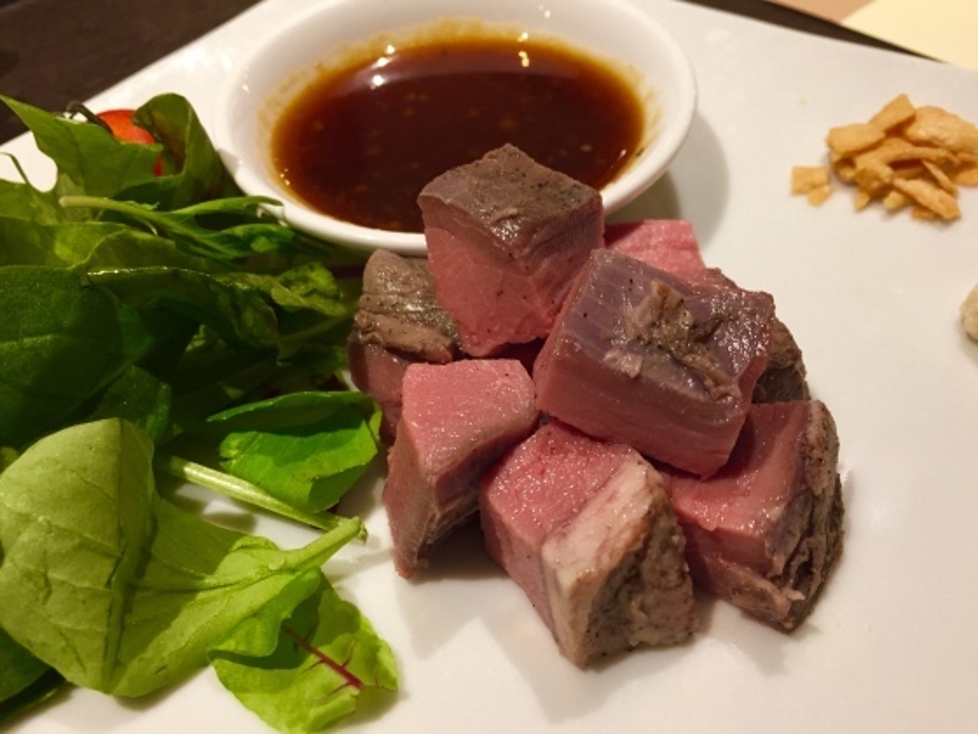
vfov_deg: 48.2
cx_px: 489
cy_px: 367
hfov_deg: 61.7
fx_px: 819
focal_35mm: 29
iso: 125
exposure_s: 1/30
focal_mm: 4.15
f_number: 2.2
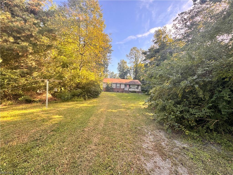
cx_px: 116
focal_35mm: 14
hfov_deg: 102.1
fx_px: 94
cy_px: 88
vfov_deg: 85.7
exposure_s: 1/218
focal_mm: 2.22
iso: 40
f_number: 2.2
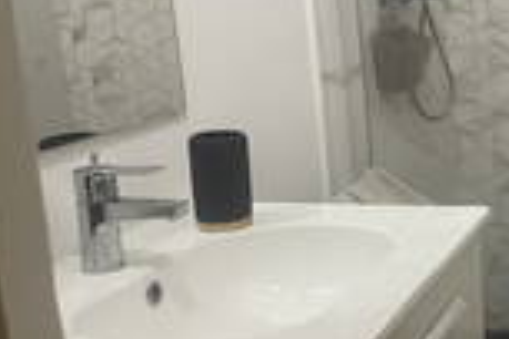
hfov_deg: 30.1
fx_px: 862
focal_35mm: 61
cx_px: 532
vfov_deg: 22.3
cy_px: 166
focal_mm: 5.1
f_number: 1.6
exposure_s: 1/50
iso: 125
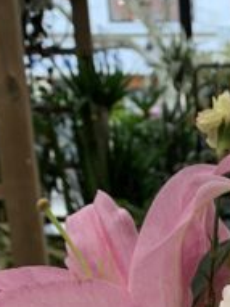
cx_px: 333
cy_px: 508
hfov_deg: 12.9
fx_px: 967
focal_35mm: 109
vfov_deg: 16.0
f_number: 1.8
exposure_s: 1/60
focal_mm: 4.25
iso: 64
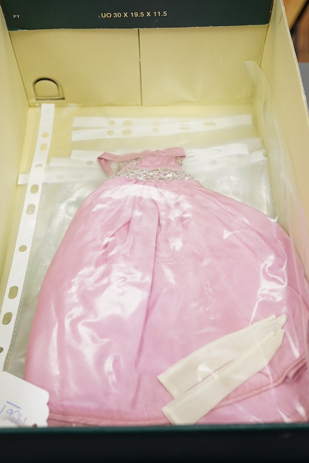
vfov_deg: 43.6
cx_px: 154
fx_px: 579
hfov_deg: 29.9
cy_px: 232
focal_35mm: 45
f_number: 9
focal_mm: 30
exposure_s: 1/125
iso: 1250
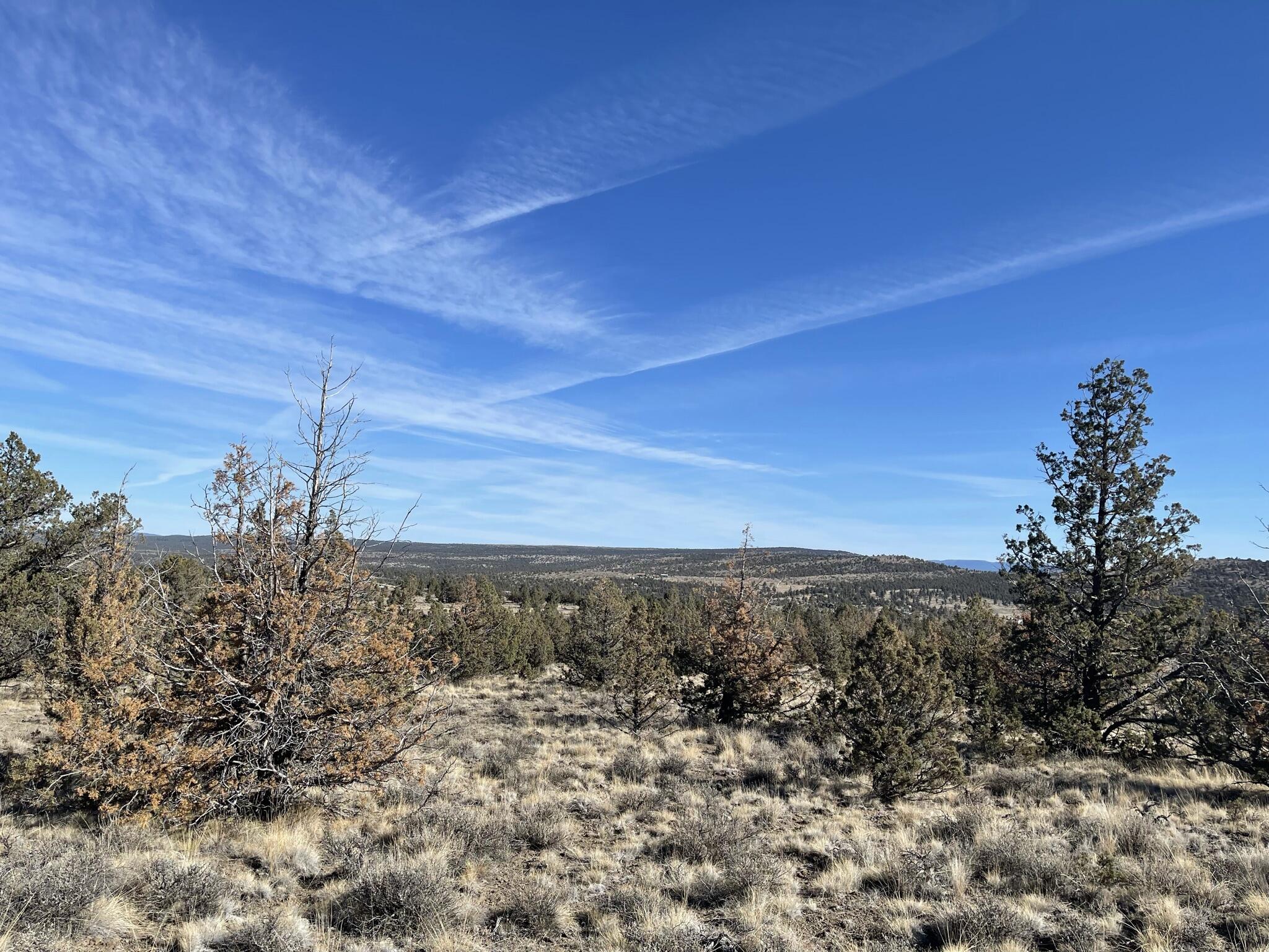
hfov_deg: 67.3
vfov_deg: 53.1
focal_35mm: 26
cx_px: 634
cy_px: 476
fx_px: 953
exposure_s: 1/3788
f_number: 1.6
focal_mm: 5.1
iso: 32
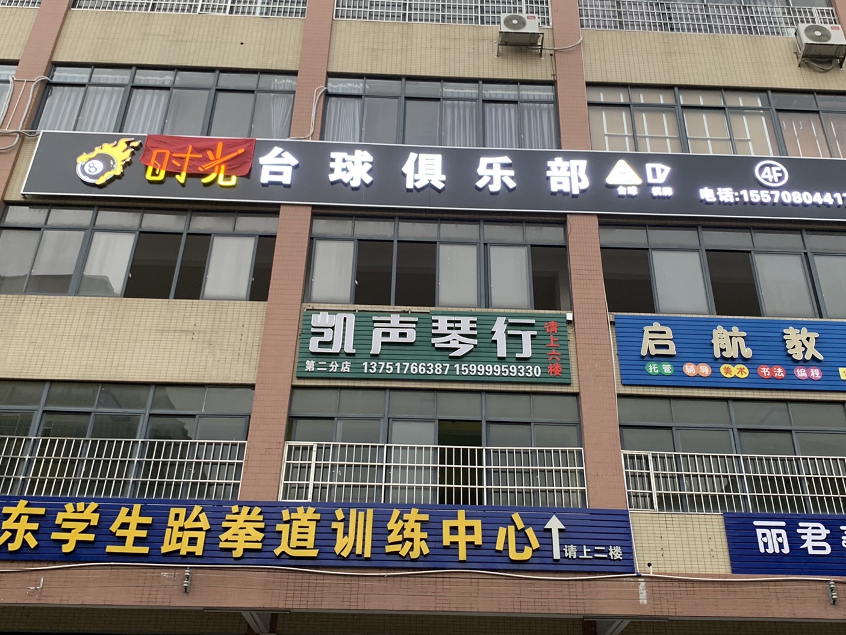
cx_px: 455
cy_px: 290
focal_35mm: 37
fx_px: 904
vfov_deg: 38.6
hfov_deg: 50.1
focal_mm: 4.25
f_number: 1.8
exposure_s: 1/89
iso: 100
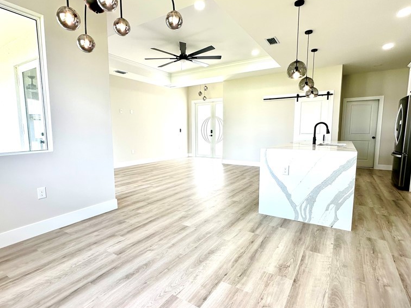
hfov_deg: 84.7
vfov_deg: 68.7
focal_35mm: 19
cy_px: 158
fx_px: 226
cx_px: 200
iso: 40
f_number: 2.2
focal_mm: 2.22
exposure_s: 1/136
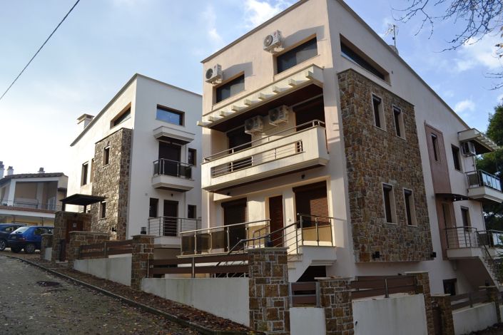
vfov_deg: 47.9
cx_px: 252
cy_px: 168
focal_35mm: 27
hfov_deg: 67.4
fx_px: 377
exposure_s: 1/200
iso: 100
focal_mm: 18
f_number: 6.3
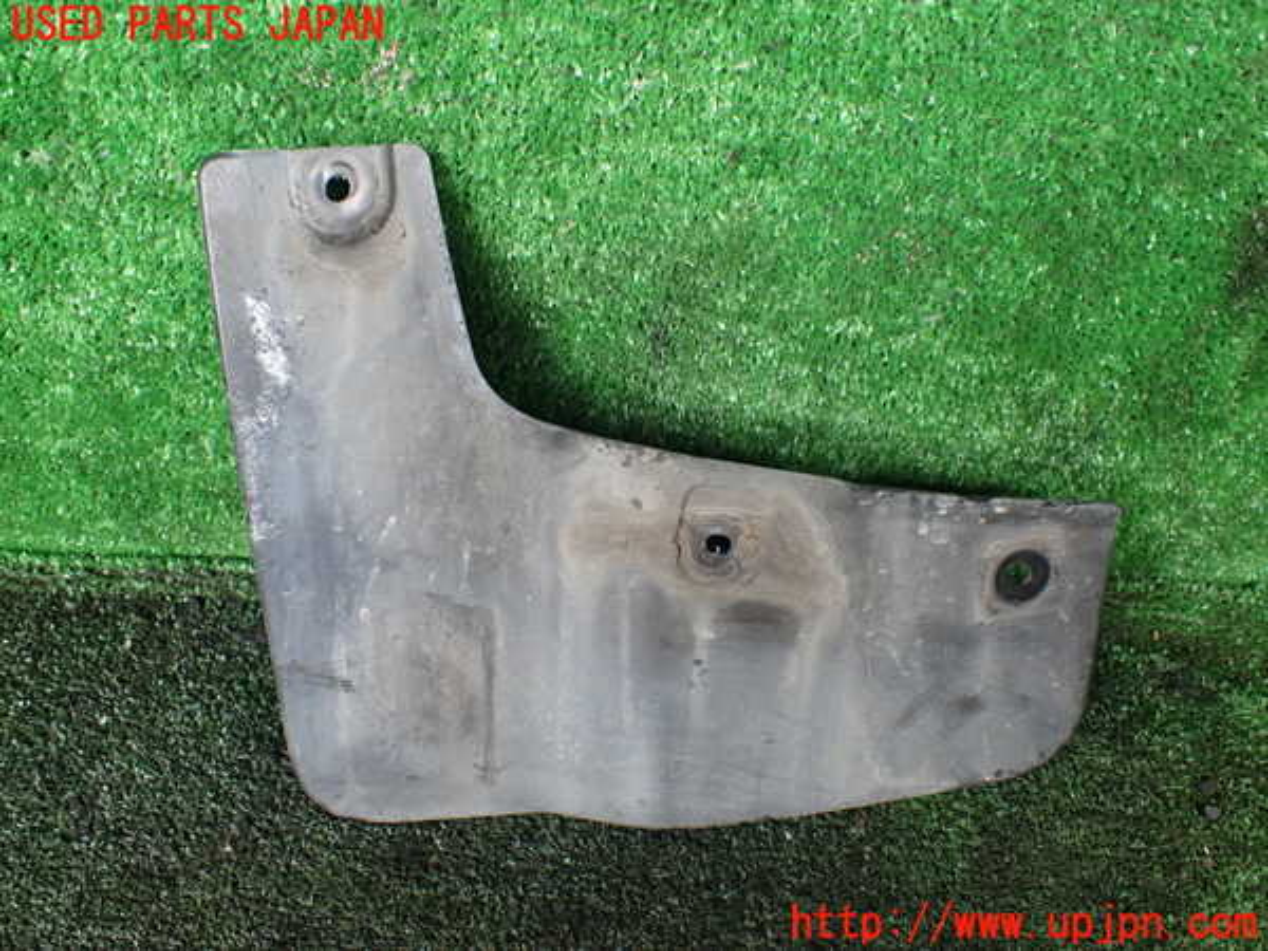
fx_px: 1099
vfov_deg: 46.8
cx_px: 634
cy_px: 476
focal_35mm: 30
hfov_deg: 60.0
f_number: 2.3
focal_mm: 5.4
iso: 320
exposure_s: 1/125
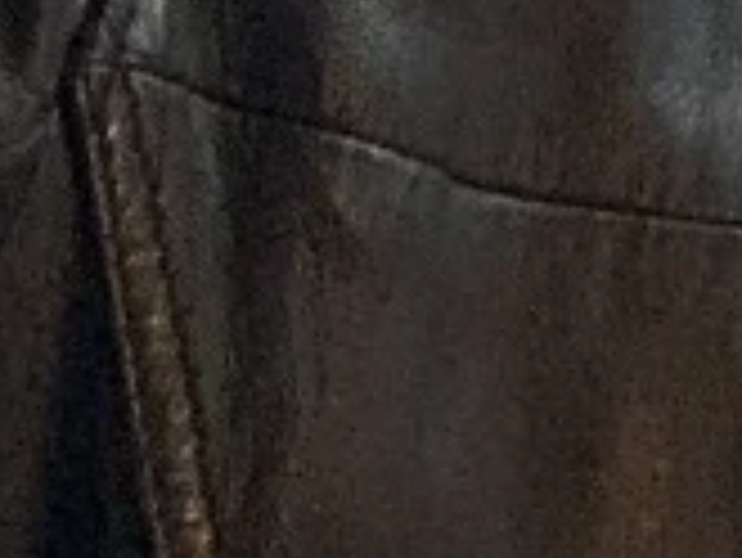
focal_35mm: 198
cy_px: -904
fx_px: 4247
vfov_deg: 7.0
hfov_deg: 8.6
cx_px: 2109
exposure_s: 1/50
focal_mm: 2.87
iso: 250
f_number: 2.2
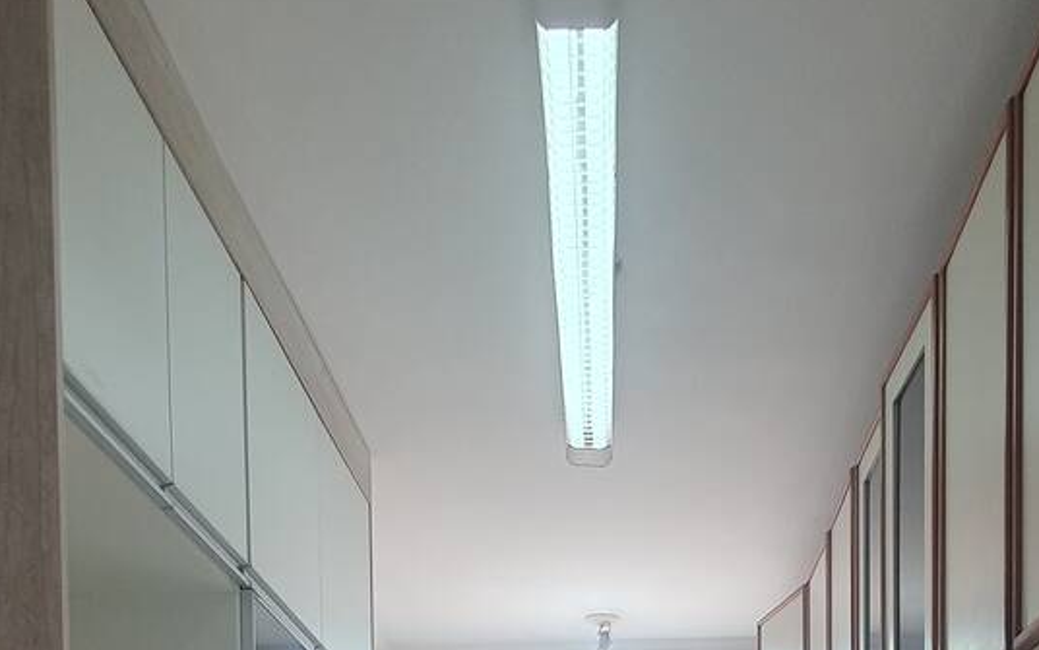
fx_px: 1048
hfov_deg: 52.5
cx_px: 597
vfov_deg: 25.8
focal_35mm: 37
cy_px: 972
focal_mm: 1.8
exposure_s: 1/120
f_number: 2.2
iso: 50
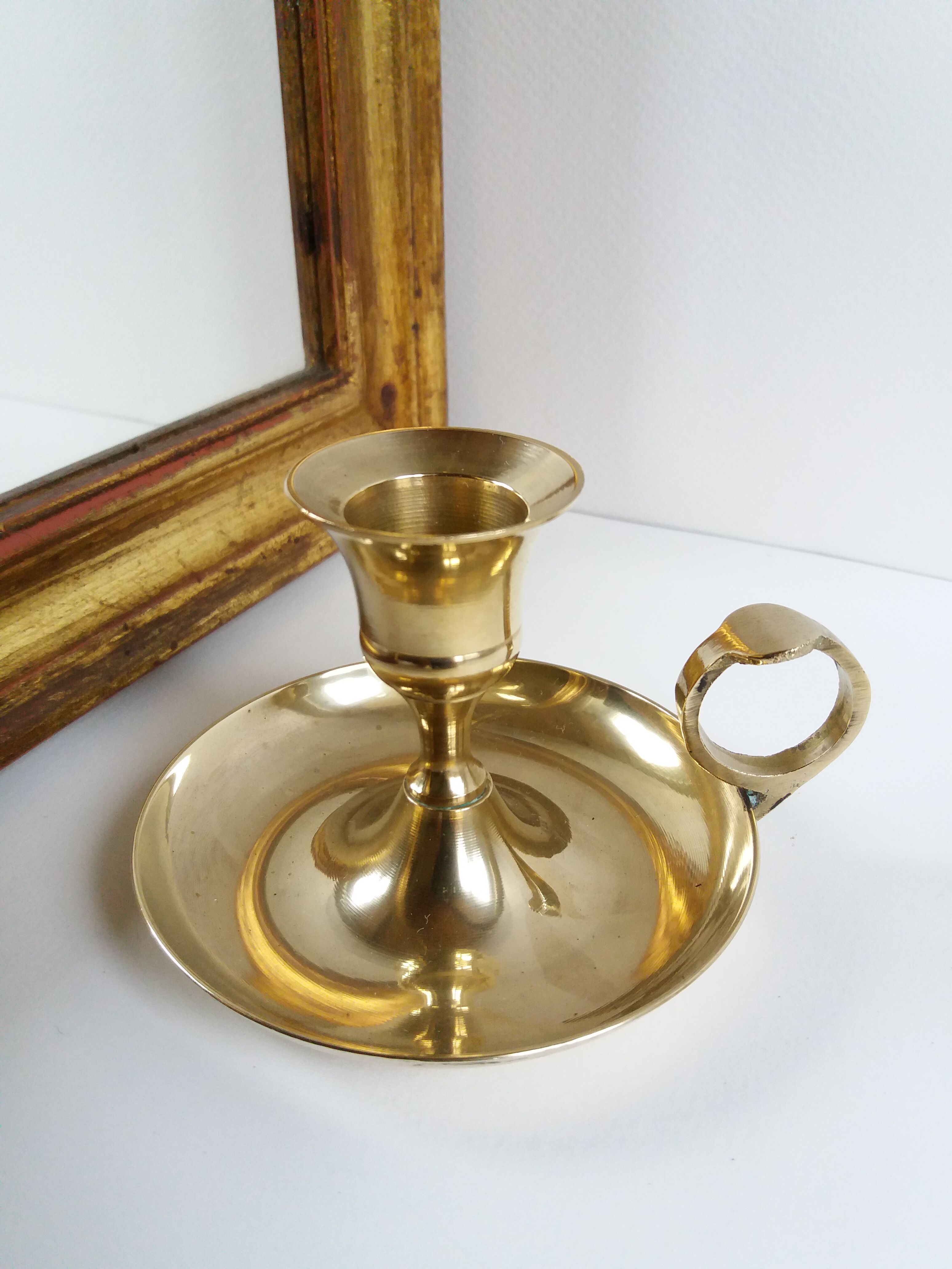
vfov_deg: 63.4
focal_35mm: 28
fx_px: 1027
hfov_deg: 49.7
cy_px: 634
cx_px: 476
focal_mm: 3.7
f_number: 1.9
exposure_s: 1/20
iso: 200
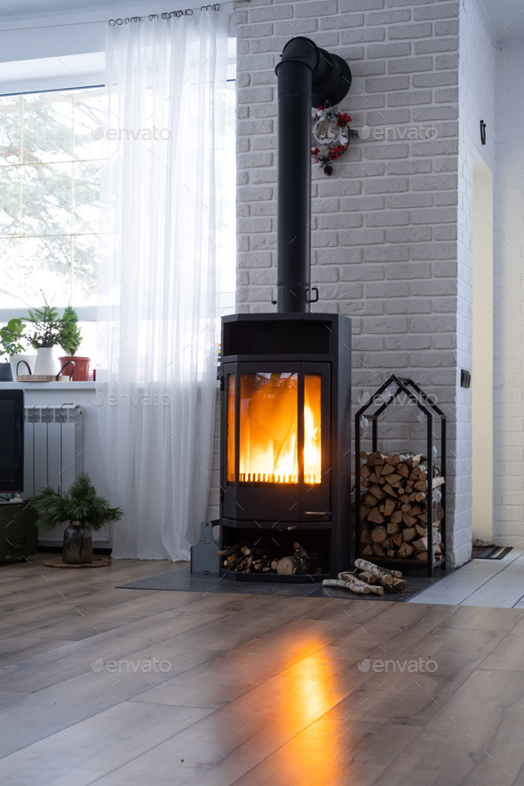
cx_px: 262
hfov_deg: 26.5
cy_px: 393
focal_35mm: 51
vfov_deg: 38.9
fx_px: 1113
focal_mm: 34.2
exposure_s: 1
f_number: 4
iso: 160
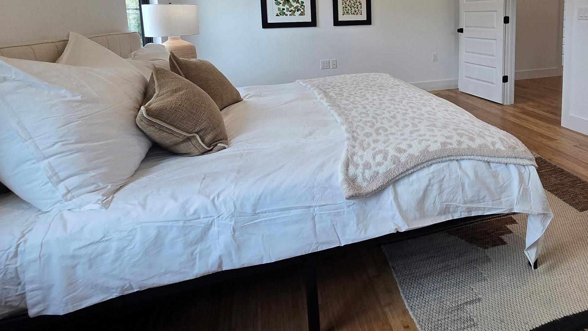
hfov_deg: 84.4
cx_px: 379
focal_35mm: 20
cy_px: 62
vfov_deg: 52.0
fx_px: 312
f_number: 2.2
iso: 80
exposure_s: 1/120
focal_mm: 2.2
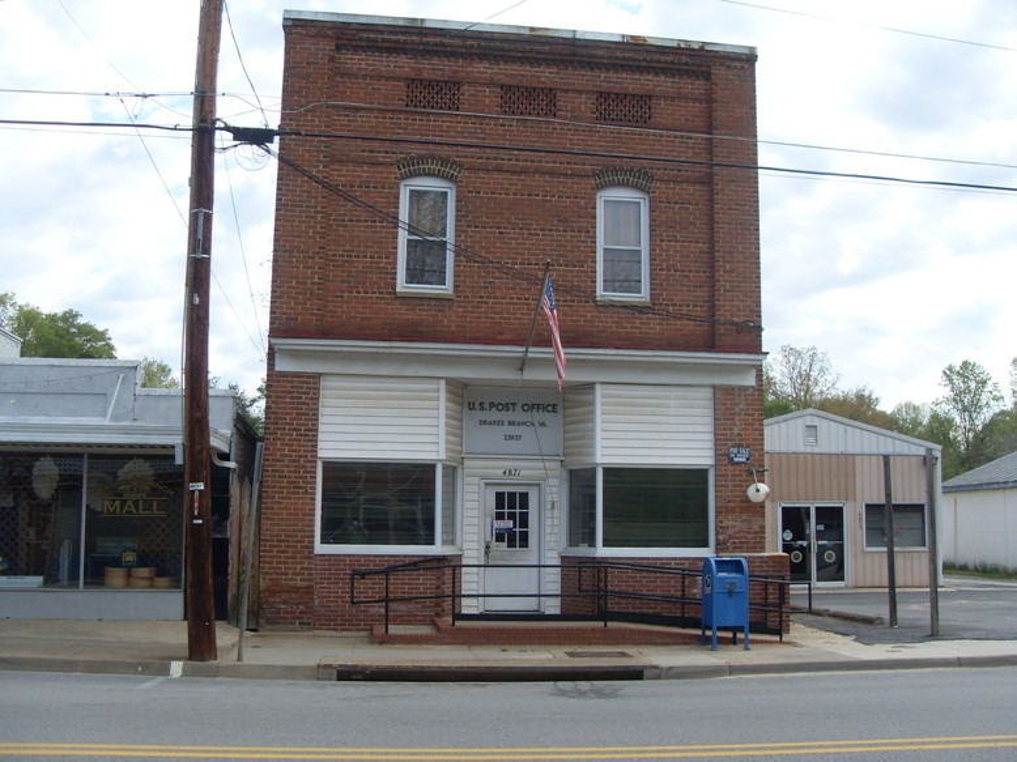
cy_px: 381
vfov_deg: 38.6
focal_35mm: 37
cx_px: 508
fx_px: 1087
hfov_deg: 50.2
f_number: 7
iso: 80
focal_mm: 6.3
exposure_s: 1/180
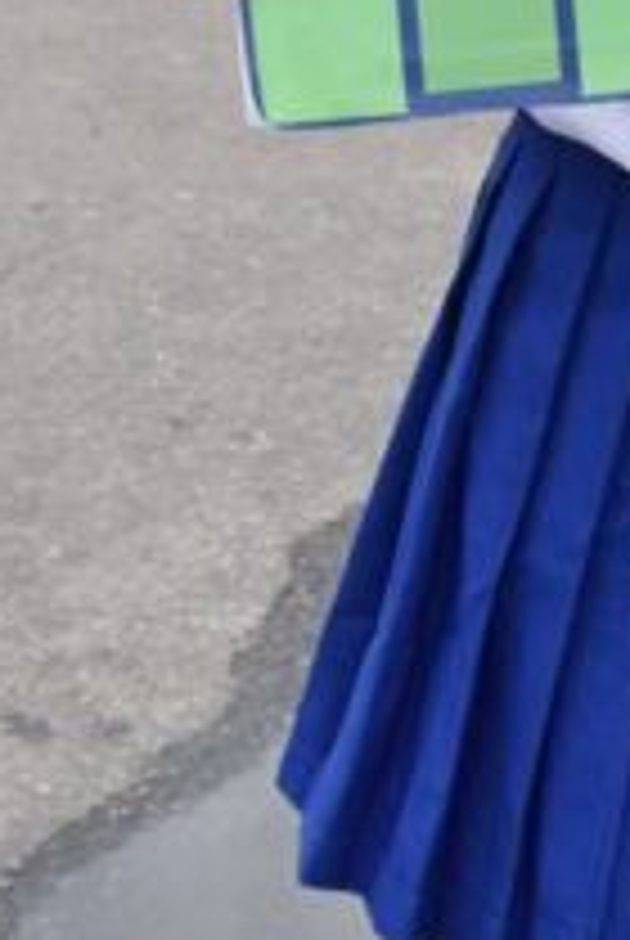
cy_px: 31
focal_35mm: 149
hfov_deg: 9.0
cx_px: 947
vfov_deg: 13.6
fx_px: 3898
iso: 200
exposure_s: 1/320
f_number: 9
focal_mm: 28
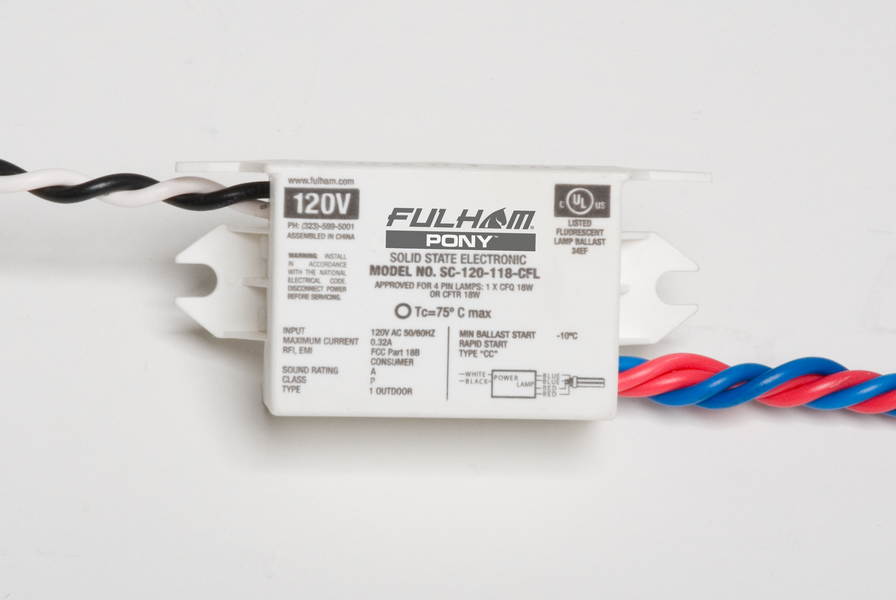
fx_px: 2616
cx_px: 448
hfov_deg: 19.4
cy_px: 300
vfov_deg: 13.1
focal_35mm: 105
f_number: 18
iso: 160
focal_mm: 70
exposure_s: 1/250
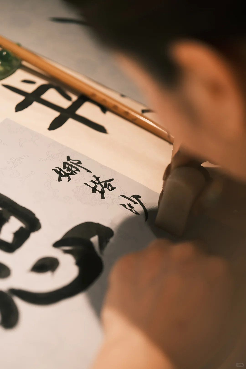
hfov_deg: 16.3
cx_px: 123
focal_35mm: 84
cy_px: 184
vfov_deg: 24.2
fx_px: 861
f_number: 2
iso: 320
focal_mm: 56
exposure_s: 1/180
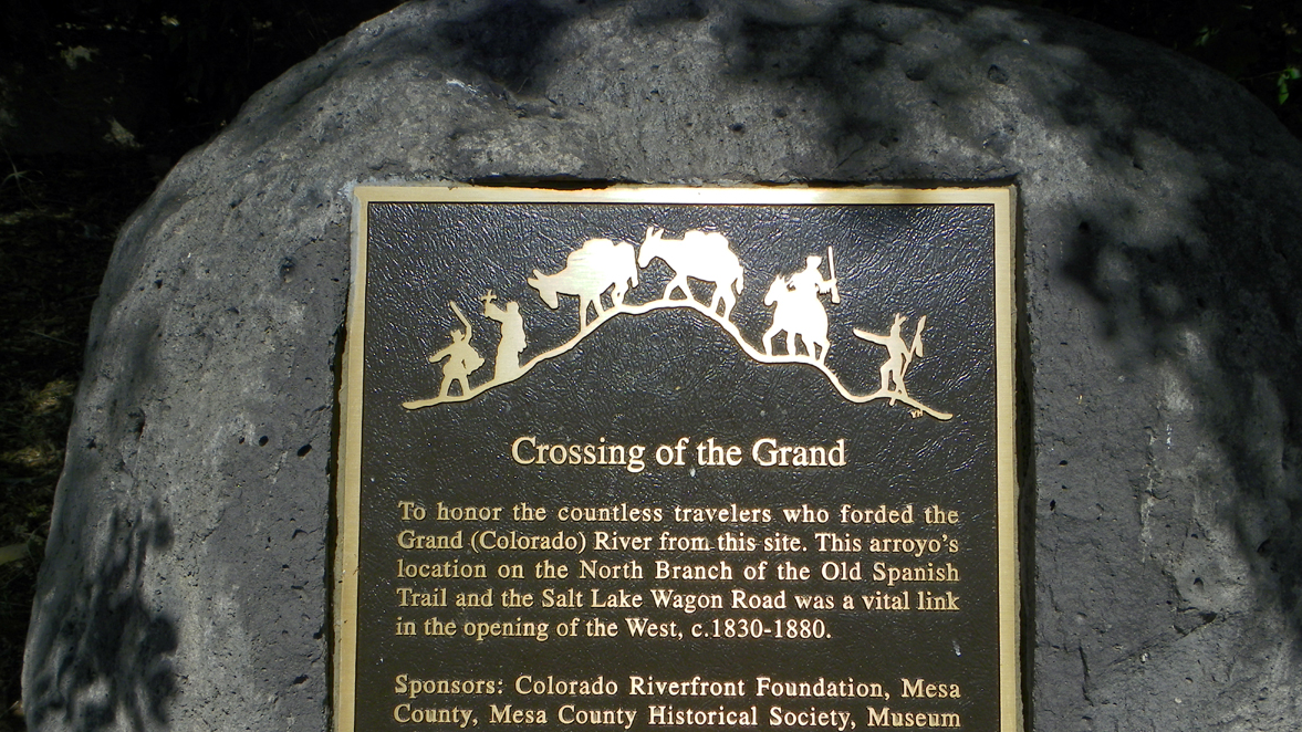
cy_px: 471
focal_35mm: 40
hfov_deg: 50.5
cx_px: 659
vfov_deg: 29.5
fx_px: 1381
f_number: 6.3
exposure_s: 1/400
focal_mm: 6.4
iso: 64
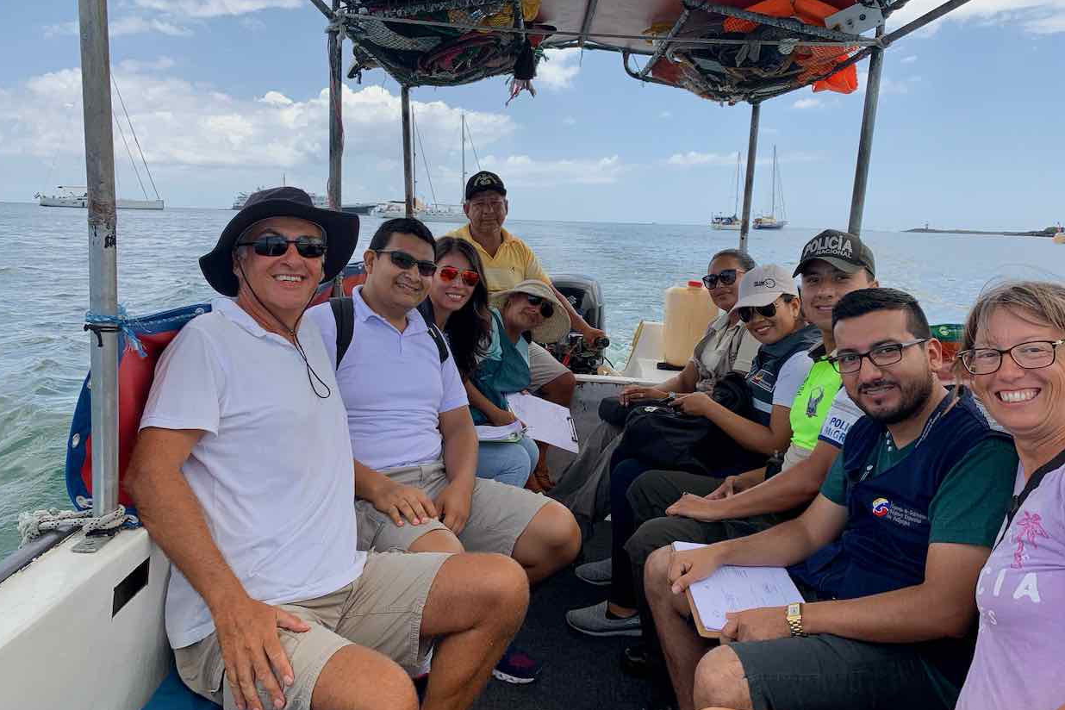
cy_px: 329
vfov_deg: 46.4
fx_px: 828
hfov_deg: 65.5
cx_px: 542
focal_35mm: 28
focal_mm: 4.25
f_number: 1.8
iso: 25
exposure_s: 1/1088
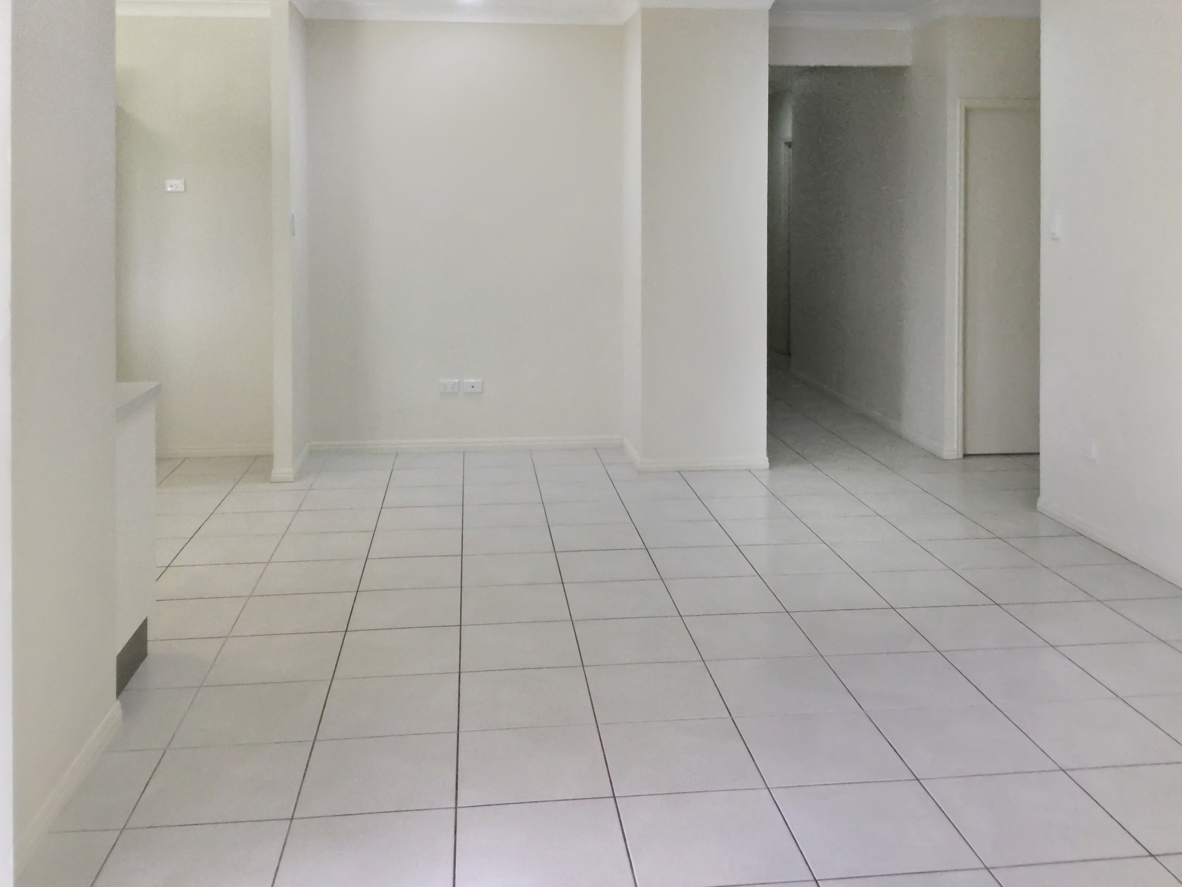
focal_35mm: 31
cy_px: 444
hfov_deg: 58.4
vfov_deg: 45.4
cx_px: 591
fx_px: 1059
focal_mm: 3.3
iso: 64
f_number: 2.4
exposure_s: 1/33
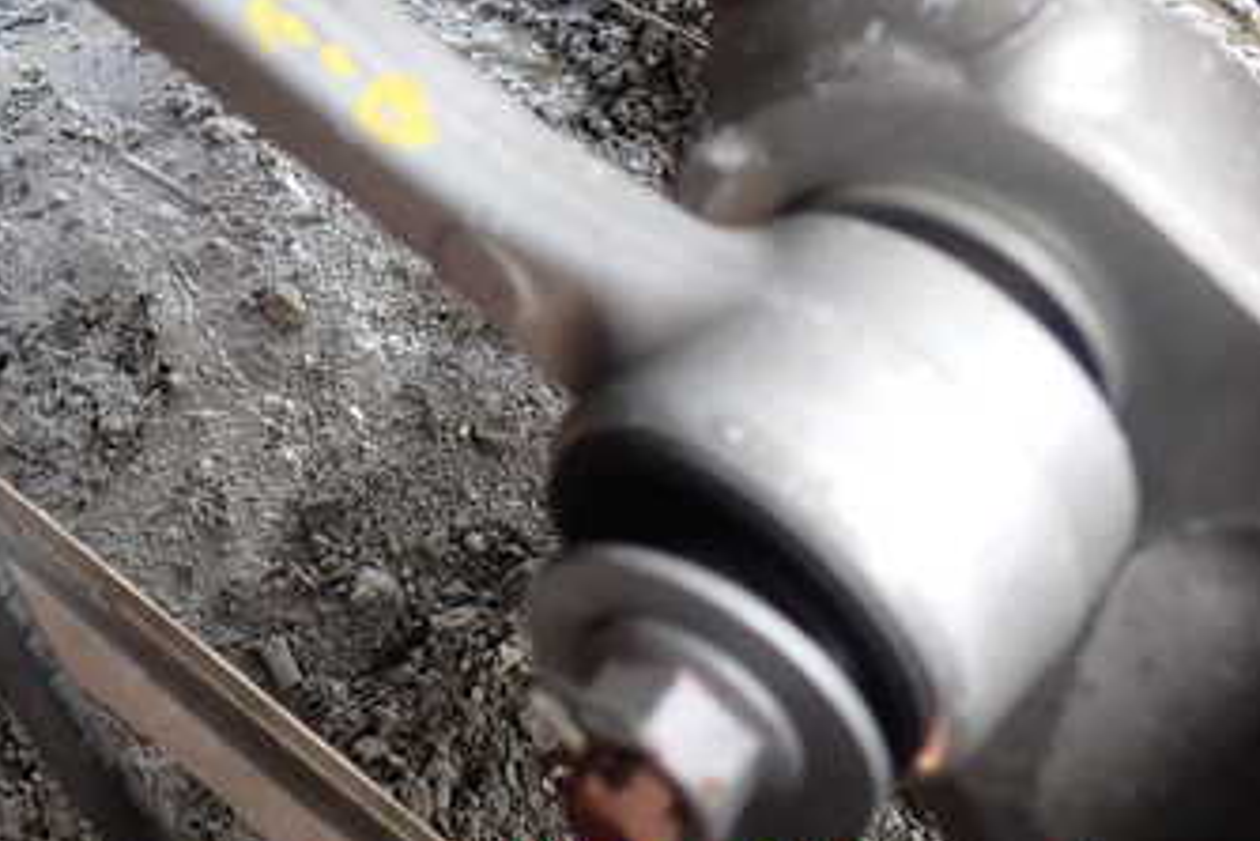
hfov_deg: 34.5
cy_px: 87
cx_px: 245
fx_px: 1961
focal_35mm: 56
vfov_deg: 23.6
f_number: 2.3
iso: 100
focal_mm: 5.4
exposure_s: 1/80
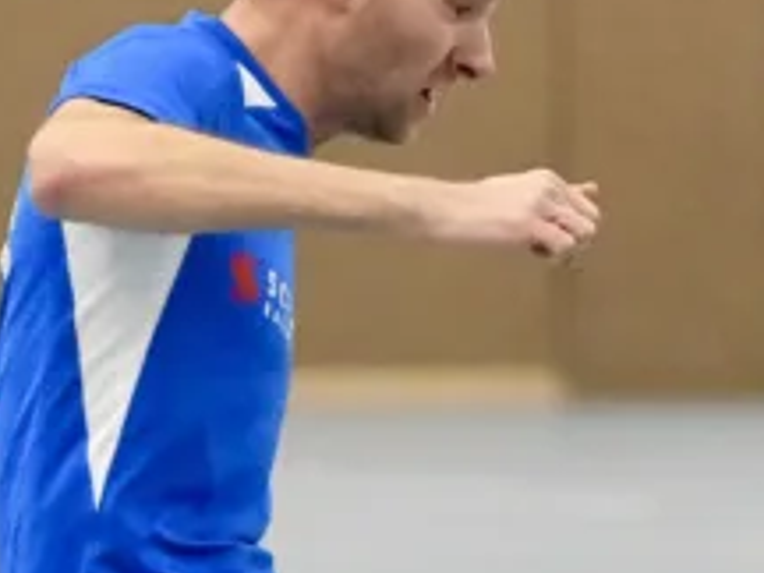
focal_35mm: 547
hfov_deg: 3.6
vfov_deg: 2.7
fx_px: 12073
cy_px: 702
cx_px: 1220
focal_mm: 120
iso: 14400
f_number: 2.8
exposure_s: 1/1600
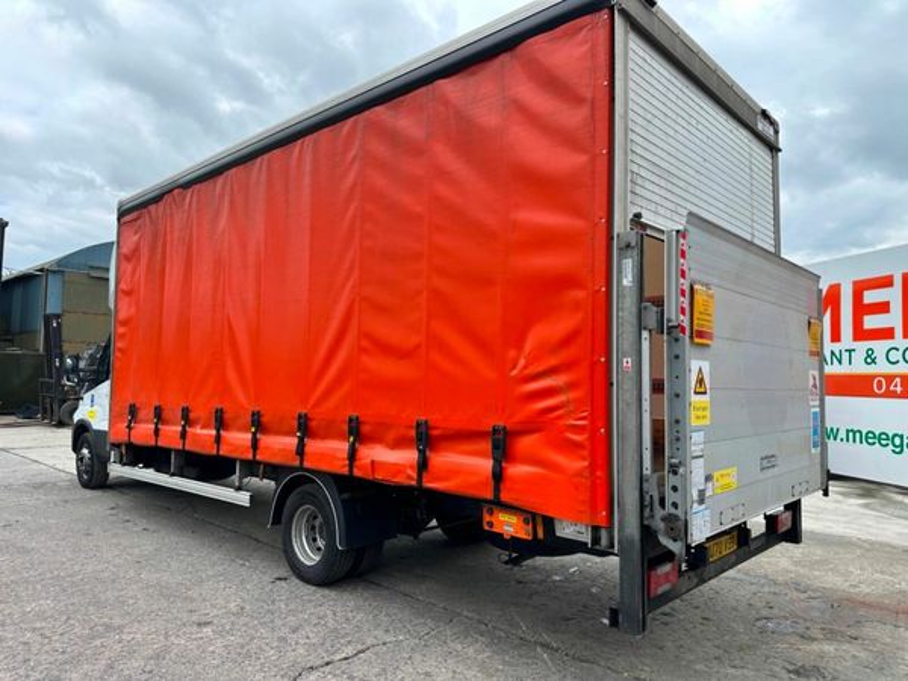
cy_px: 340
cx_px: 454
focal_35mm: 24
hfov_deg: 71.6
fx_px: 630
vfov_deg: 56.8
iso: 80
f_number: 1.78
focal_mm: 6.86
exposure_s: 1/646
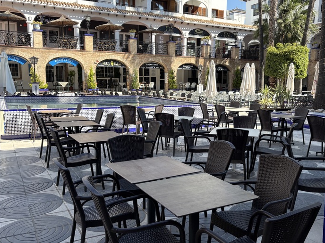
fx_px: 319
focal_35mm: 34
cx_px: 176
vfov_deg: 41.8
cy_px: 122
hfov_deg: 53.9
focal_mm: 5.96
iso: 64
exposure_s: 1/1550
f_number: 1.6
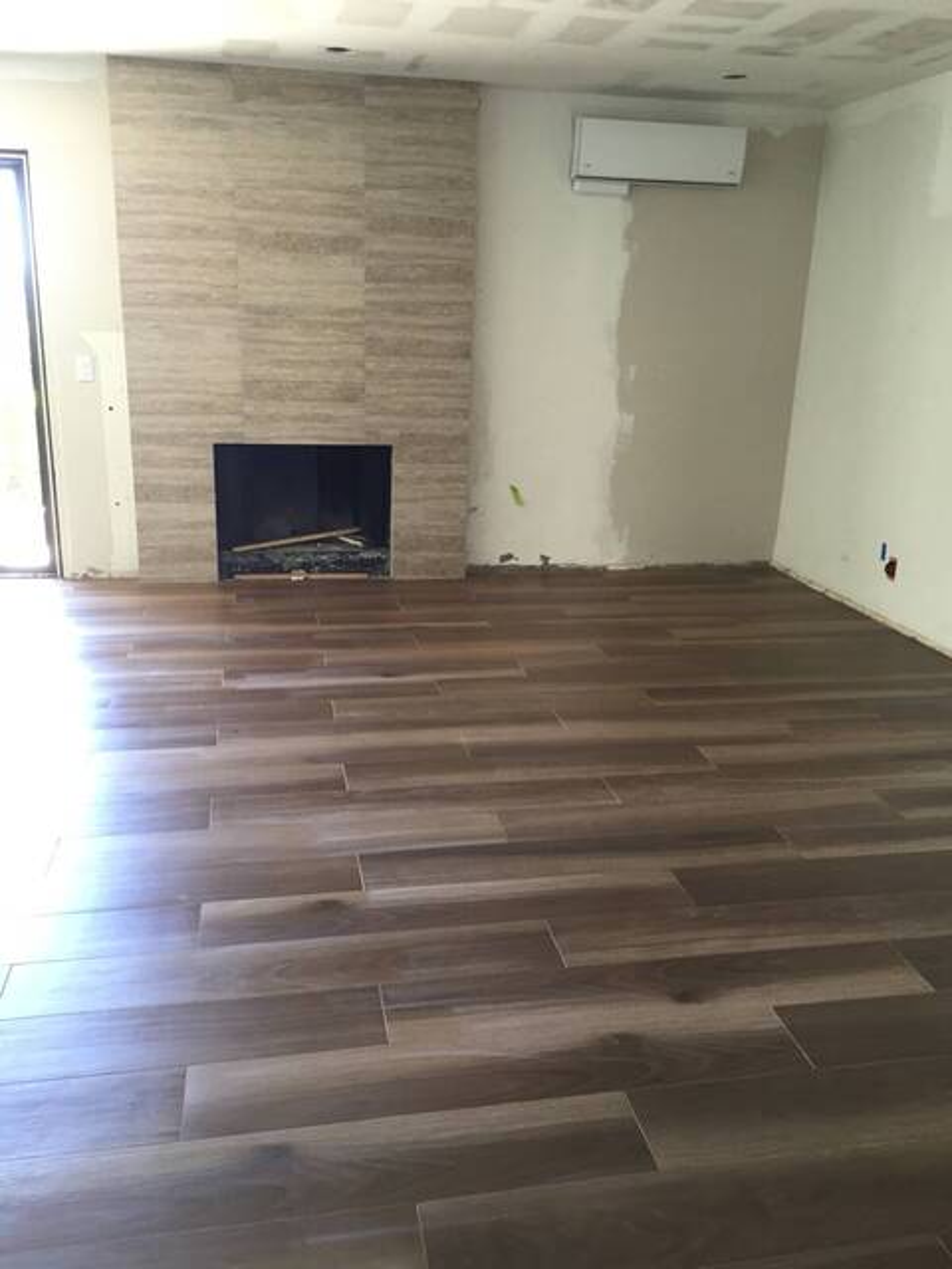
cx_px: 476
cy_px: 634
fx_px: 1063
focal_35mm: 29
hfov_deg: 48.2
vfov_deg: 61.7
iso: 100
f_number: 2.2
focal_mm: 4.15
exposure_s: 1/30
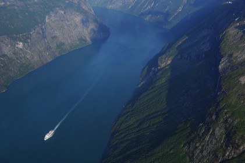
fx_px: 286
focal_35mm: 42
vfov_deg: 31.8
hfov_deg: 46.4
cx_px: 122
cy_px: 82
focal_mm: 28
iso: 100
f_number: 4.5
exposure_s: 1/500
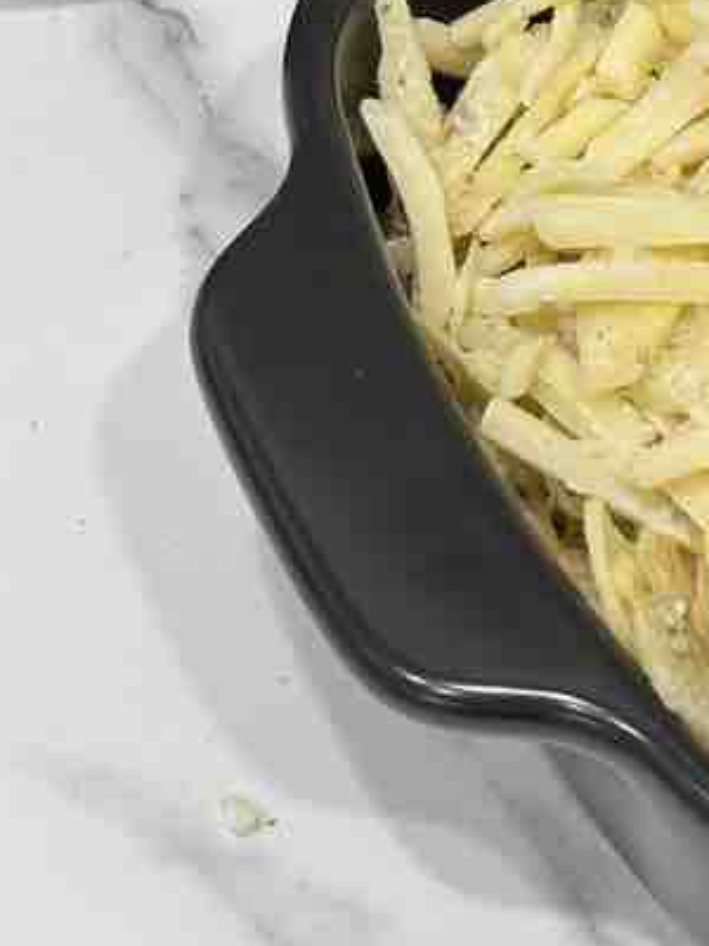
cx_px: 728
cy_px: 24
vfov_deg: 14.6
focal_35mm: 133
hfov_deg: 11.0
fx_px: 3632
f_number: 1.6
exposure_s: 1/50
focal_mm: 5.96
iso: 64
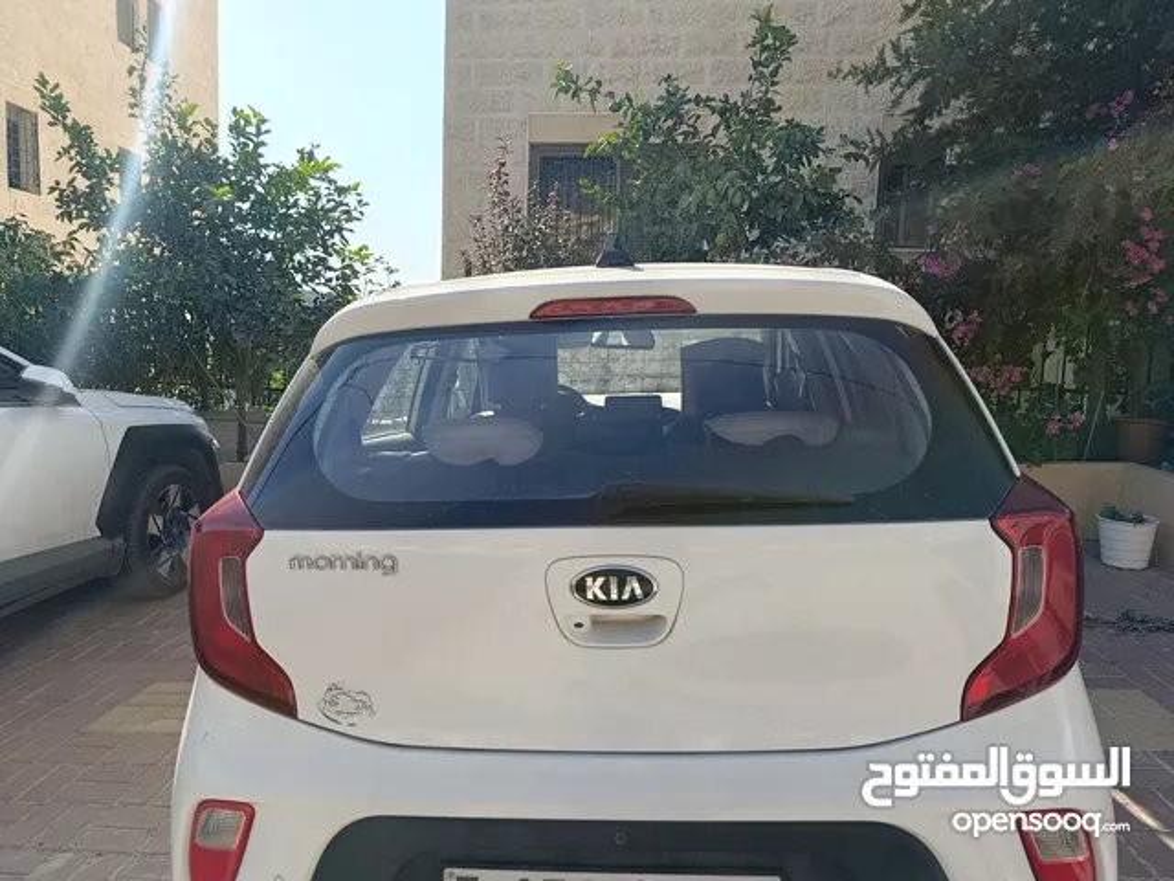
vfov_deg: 58.9
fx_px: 780
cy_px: 440
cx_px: 587
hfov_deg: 73.9
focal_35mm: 23
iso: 50
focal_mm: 6.11
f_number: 1.65
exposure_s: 1/285
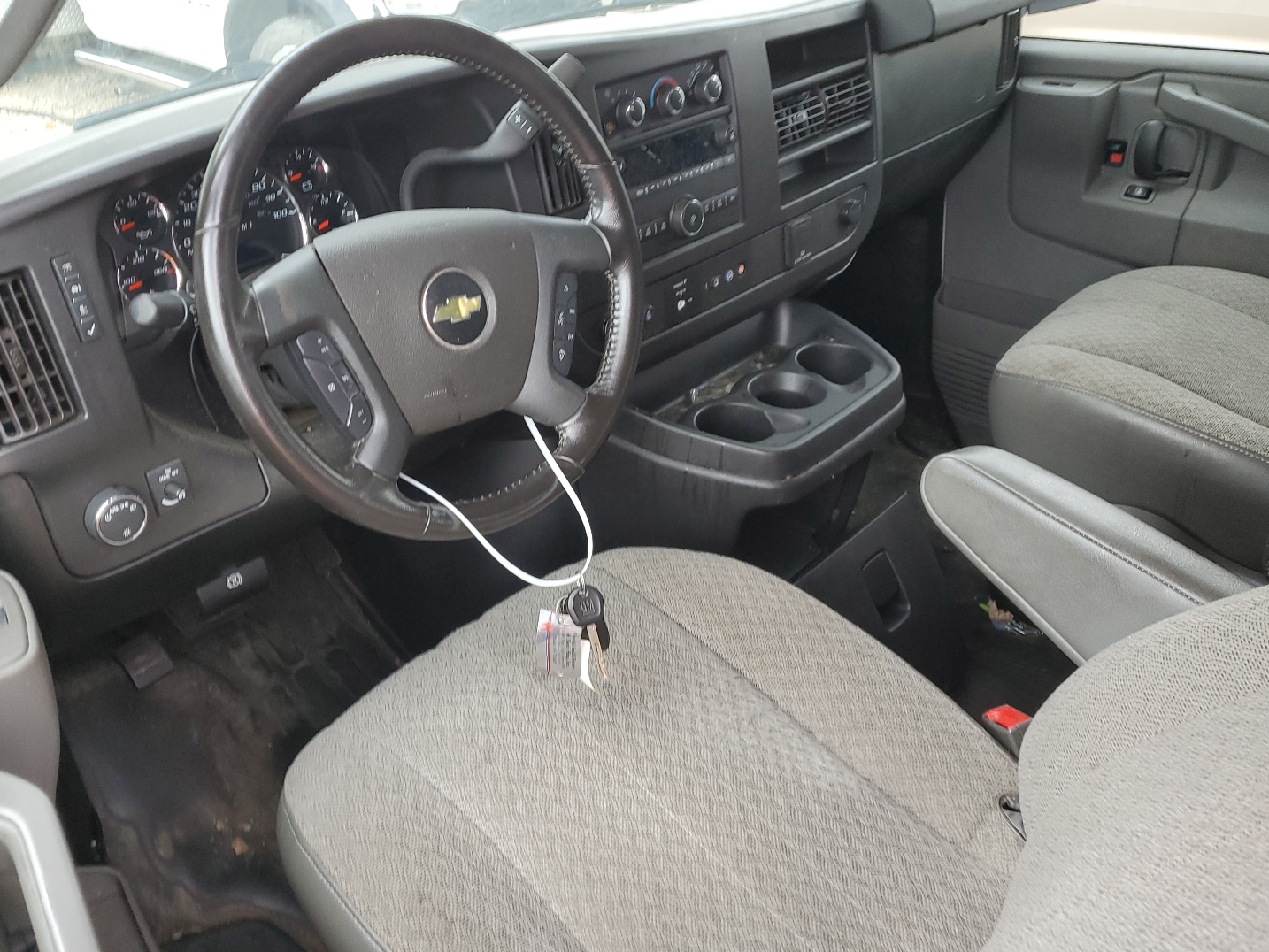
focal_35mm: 29
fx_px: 1063
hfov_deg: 61.6
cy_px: 442
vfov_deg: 48.2
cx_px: 592
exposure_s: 1/120
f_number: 1.5
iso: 71
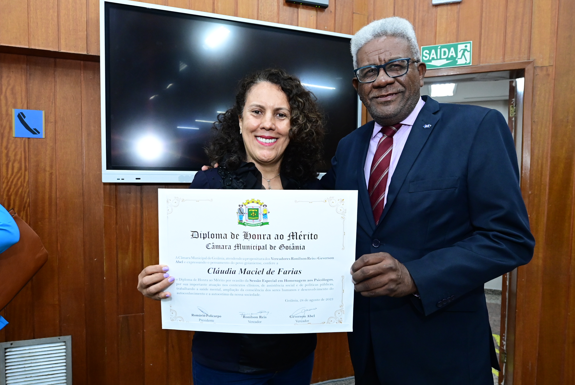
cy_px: 192
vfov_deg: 57.3
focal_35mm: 22
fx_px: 352
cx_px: 288
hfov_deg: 78.5
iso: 3200
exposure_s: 1/125
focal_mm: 15
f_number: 4
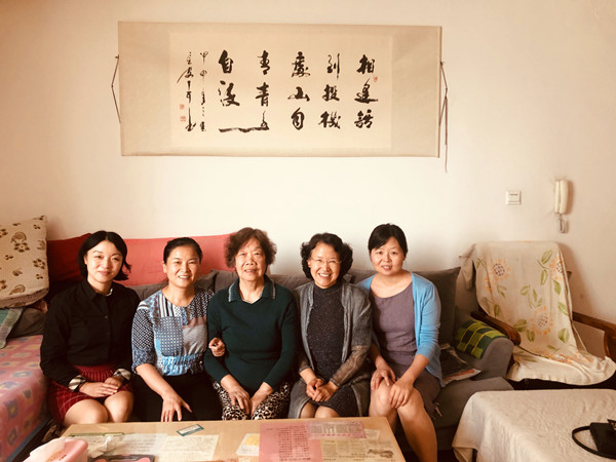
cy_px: 231
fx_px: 498
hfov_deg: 63.4
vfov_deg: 49.7
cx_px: 308
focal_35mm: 28
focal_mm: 3.99
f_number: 1.8
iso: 40
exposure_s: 1/20
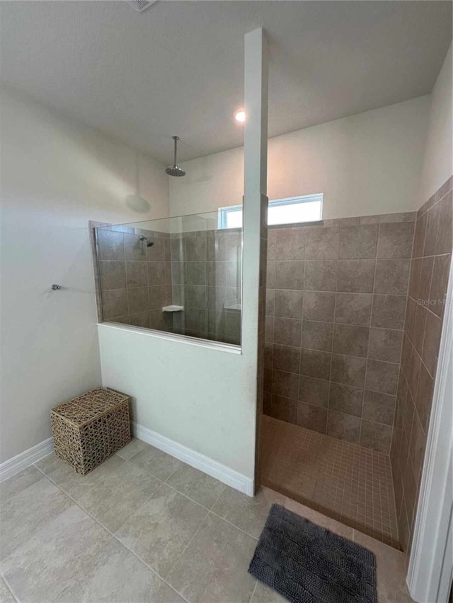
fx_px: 244
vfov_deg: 102.1
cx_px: 226
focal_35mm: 14
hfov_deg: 85.7
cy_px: 302
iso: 160
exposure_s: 1/120
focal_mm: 2.22
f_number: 2.2
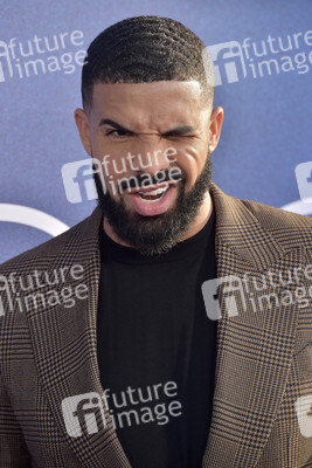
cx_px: 156
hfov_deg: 6.0
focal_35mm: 230
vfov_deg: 8.9
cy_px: 234
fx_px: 2987
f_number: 7.1
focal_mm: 230
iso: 125
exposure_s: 1/250
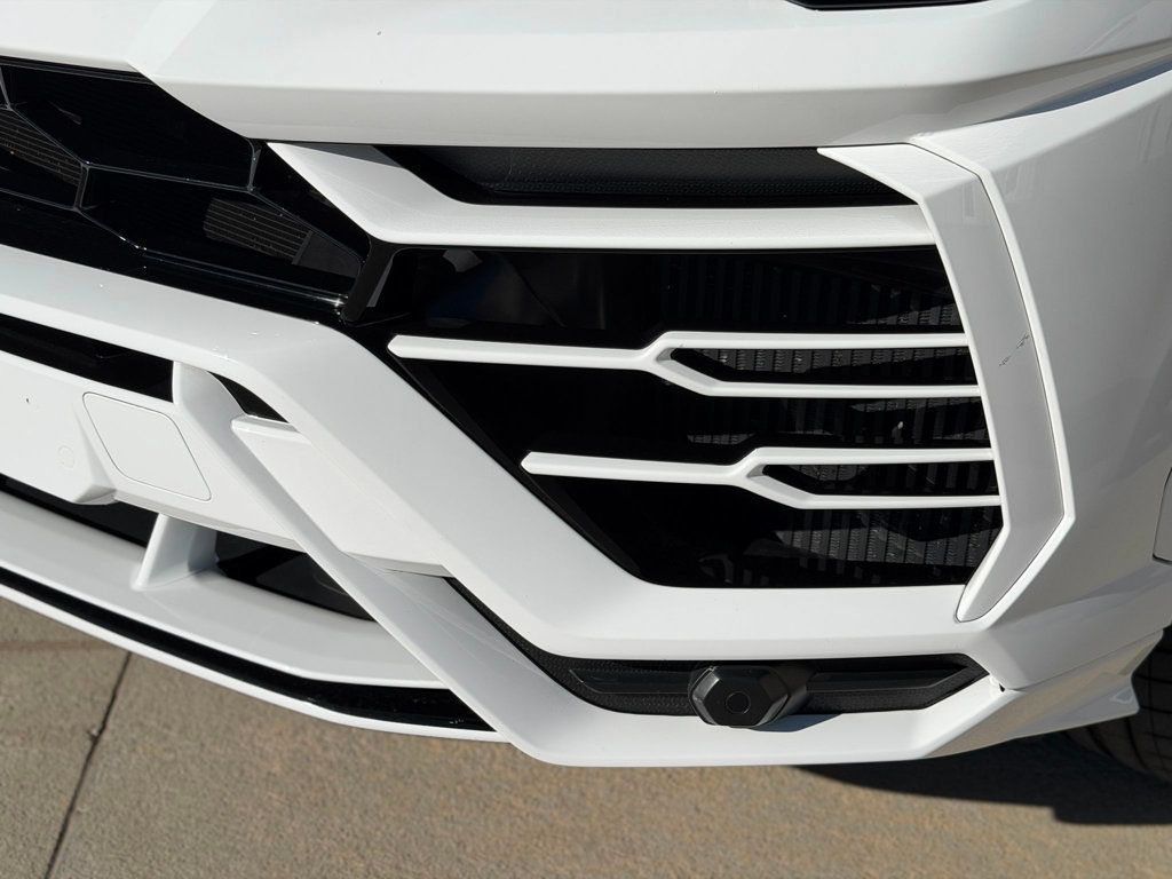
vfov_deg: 30.3
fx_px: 1625
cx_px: 586
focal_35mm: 48
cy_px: 440
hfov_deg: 39.7
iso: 64
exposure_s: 1/8772
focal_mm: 6.76
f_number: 1.78
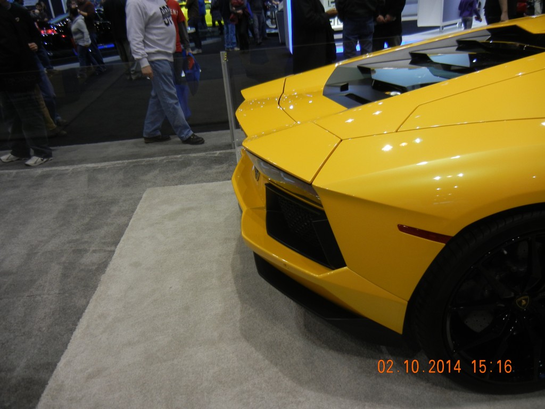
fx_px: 472
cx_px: 272
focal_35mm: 30
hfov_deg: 60.0
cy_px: 204
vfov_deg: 46.8
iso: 160
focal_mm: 5.4
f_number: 3.5
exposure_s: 1/64.6
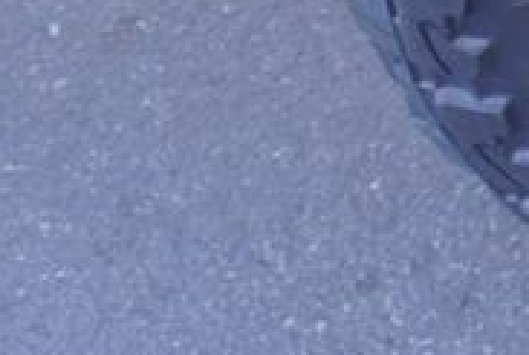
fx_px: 1974
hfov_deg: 12.6
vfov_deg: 9.3
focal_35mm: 134
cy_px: -462
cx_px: 1177
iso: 200
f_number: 4
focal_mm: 16
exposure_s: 1/60
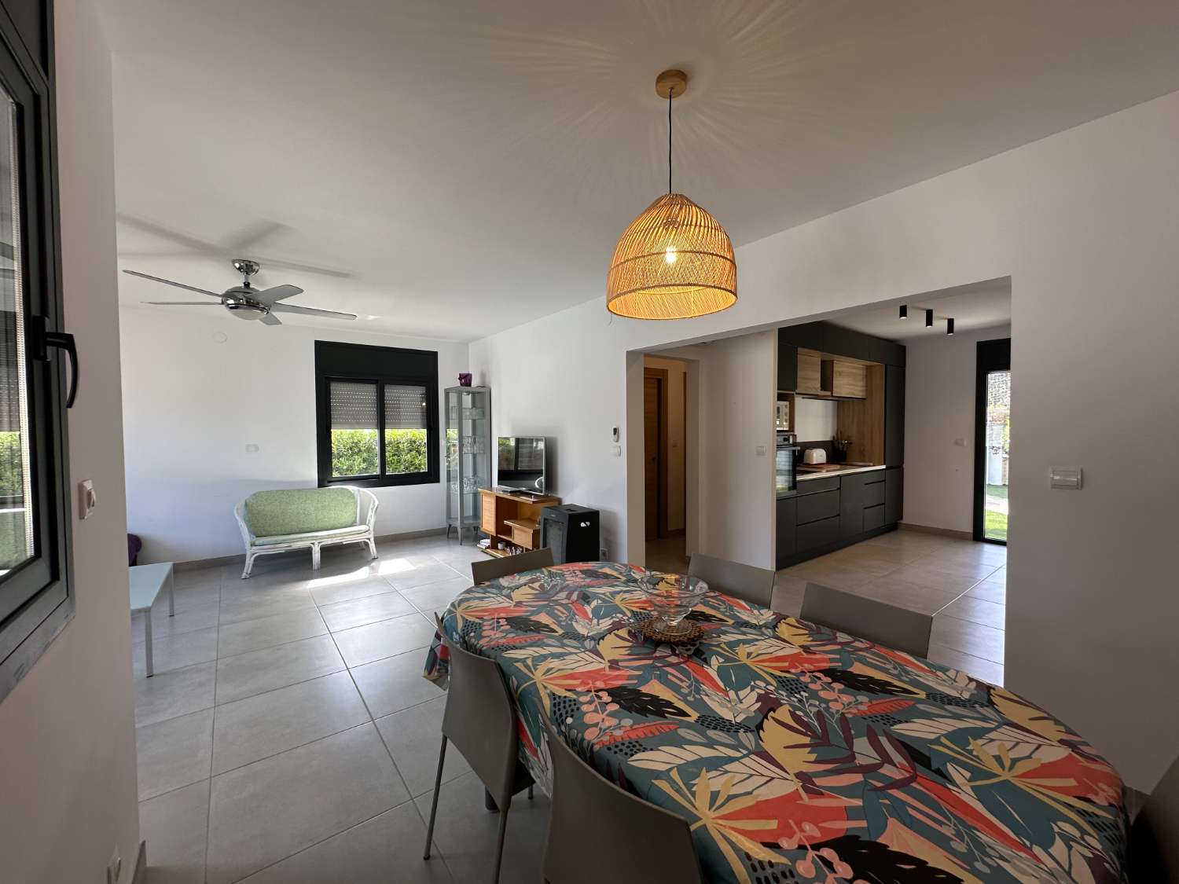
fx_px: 477
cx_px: 590
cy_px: 442
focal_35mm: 14
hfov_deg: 102.1
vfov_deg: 85.7
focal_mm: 2.22
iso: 50
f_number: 2.2
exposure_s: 1/99
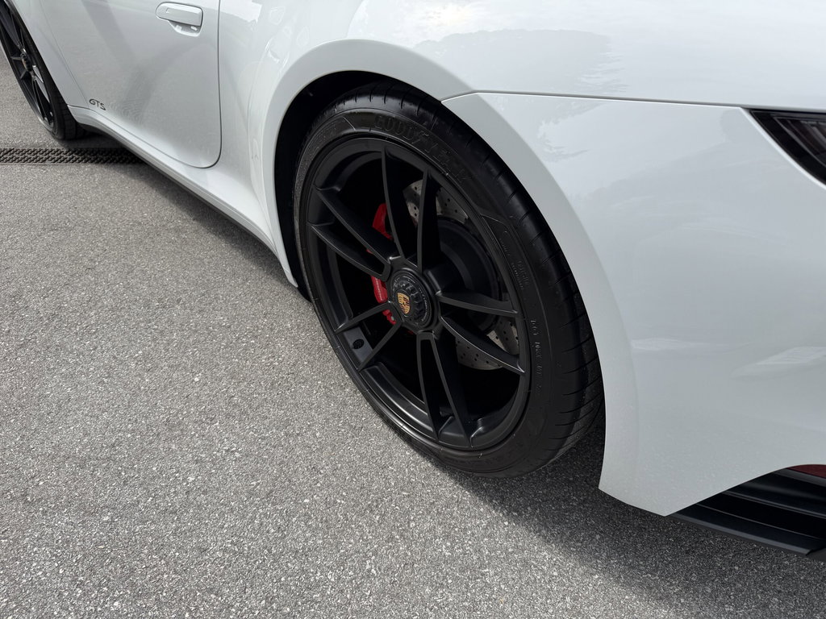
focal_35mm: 24
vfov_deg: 56.8
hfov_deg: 71.6
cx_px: 413
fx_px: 573
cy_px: 310
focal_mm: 6.76
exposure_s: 1/2907
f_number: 1.78
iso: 80
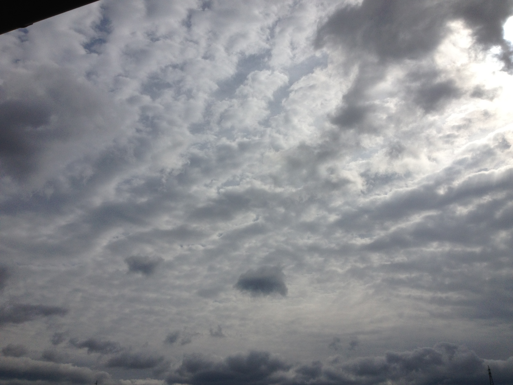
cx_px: 256
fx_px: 519
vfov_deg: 40.7
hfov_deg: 52.6
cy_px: 192
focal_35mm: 35
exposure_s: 1/11111
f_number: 2.4
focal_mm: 4.28
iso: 64
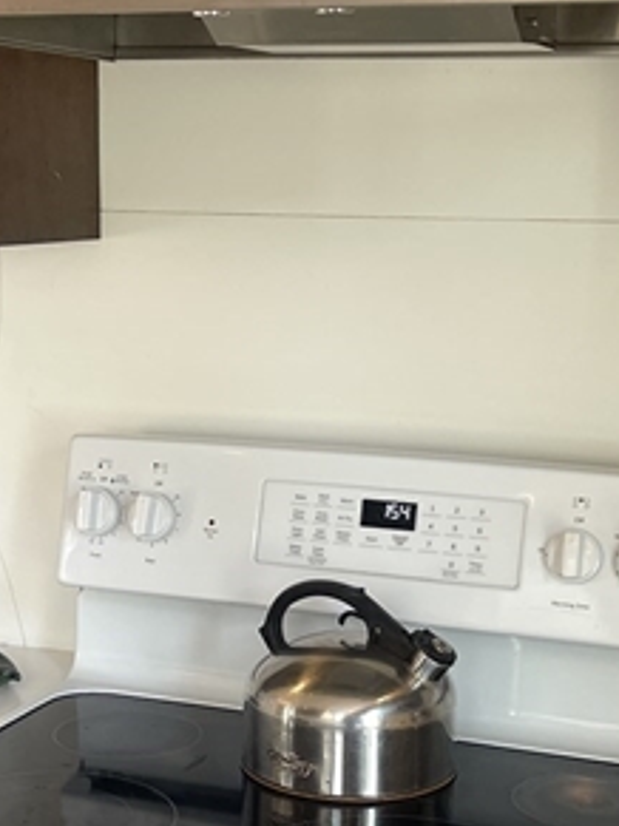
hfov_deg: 22.2
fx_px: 1575
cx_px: 298
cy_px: 542
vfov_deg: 29.2
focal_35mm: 66
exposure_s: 1/120
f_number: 1.6
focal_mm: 5.1
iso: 125
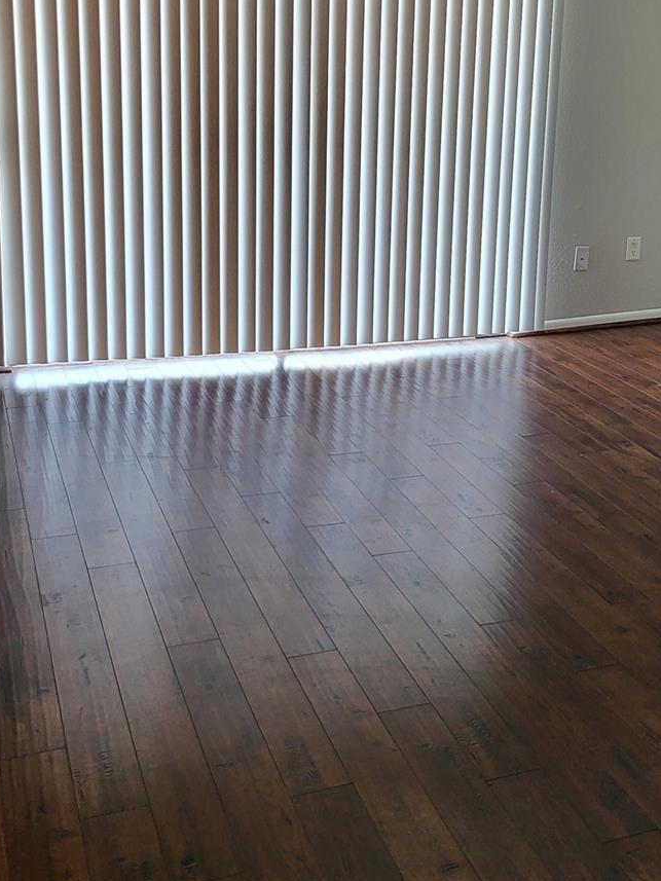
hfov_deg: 33.4
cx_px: 433
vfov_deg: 43.1
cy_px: 276
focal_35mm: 43
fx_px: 1095
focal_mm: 5
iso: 200
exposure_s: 1/120
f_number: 1.8
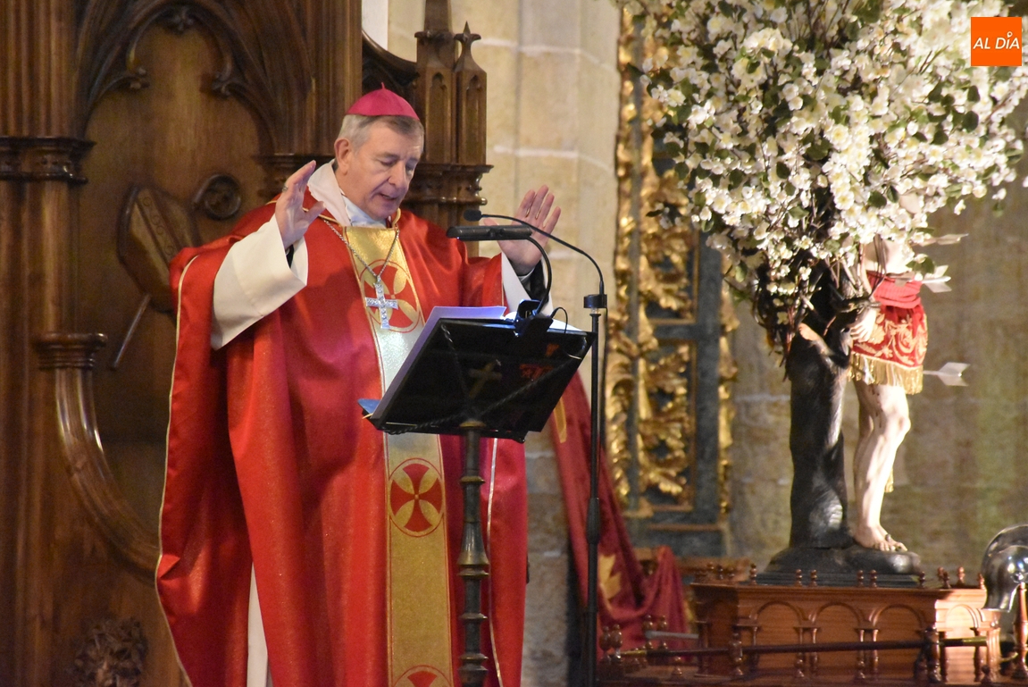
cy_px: 339
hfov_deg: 9.4
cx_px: 522
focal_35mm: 219
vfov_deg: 6.3
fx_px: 6257
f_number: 5.6
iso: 12800
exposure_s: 1/125
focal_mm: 140
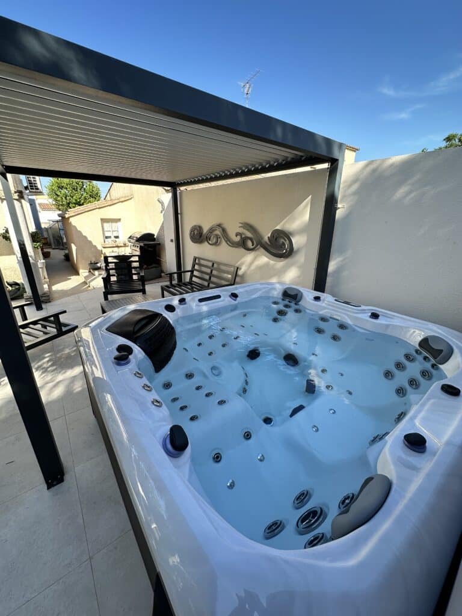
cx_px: 231
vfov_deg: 102.1
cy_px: 308
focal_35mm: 14
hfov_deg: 85.7
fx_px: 249
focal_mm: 2.22
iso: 40
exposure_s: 1/416
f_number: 2.2
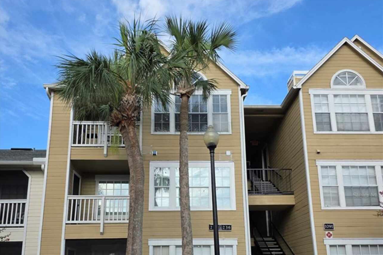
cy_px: 195
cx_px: 191
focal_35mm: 32
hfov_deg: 58.7
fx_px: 340
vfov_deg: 39.9
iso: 80
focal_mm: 6.3
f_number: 1.7
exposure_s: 1/2828
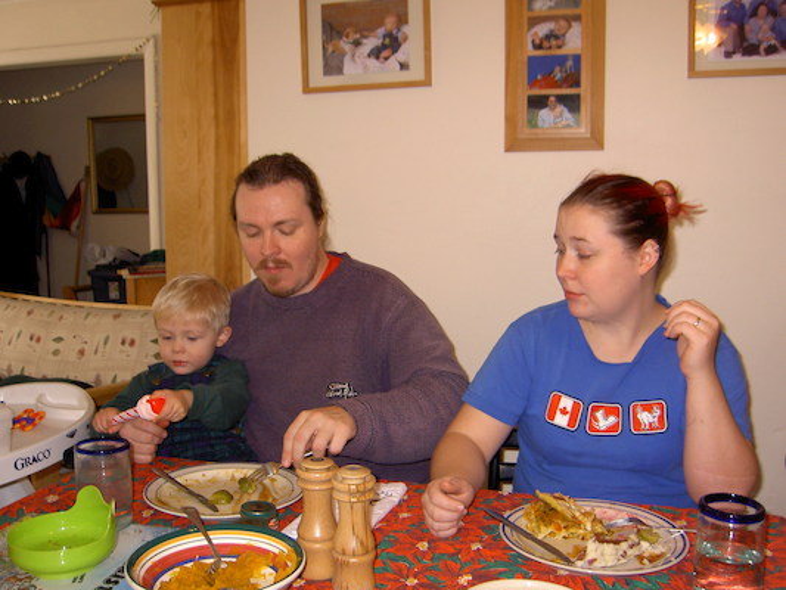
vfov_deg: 41.8
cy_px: 295
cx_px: 393
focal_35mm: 34
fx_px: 772
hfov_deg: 53.9
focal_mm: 5.6
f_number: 2.8
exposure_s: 1/60
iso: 100
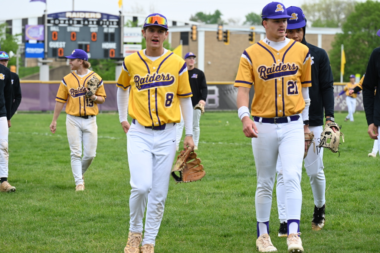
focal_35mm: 140
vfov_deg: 9.8
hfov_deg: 14.7
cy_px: 126
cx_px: 190
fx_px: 1477
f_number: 5.6
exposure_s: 1/500
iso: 200
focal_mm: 140
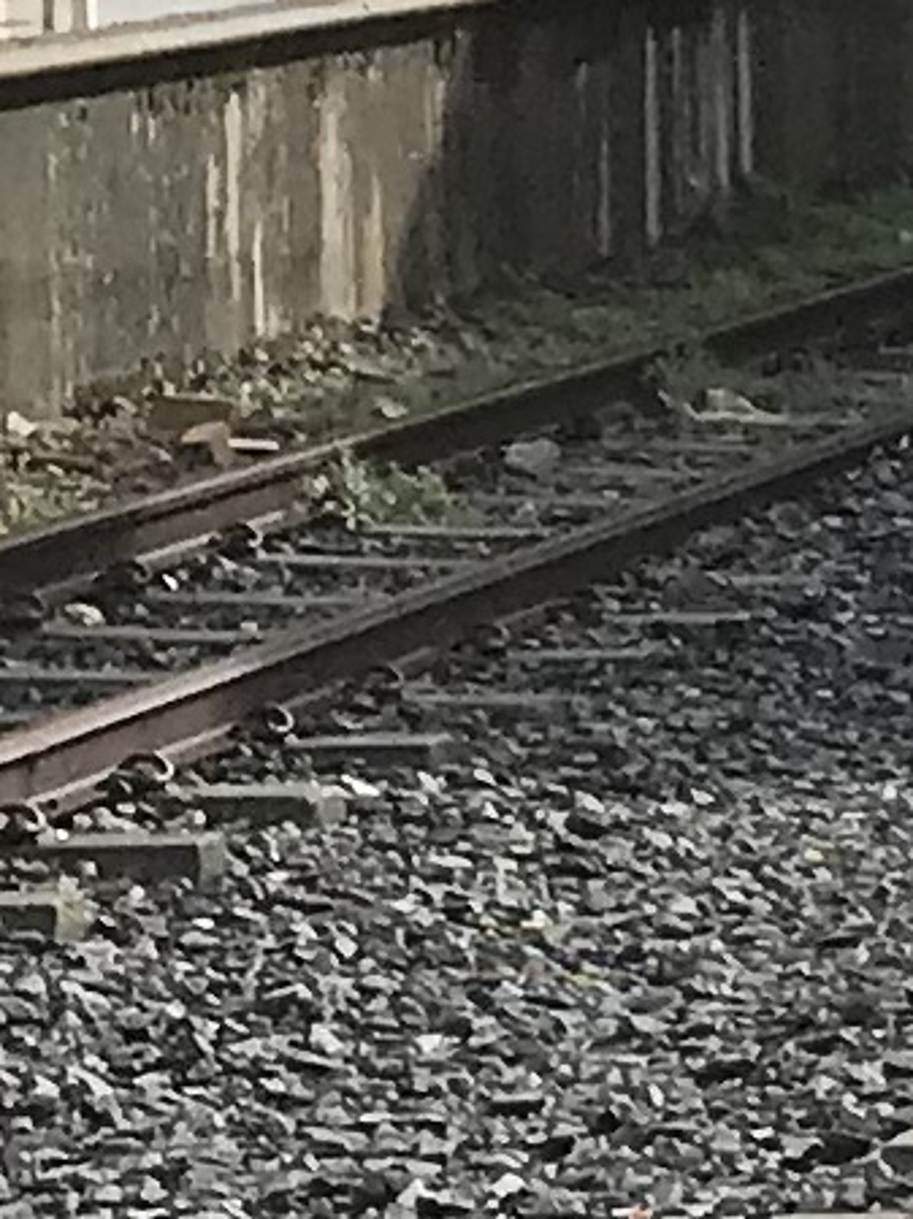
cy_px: 322
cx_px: 4289
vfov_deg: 7.9
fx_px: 8835
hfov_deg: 5.0
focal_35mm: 251
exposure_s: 1/2336
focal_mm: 3.99
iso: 20
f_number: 1.8
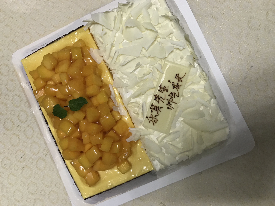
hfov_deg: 63.4
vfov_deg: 49.7
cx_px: 138
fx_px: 222
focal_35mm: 28
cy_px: 103
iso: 32
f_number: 1.8
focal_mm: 3.99
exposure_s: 1/17
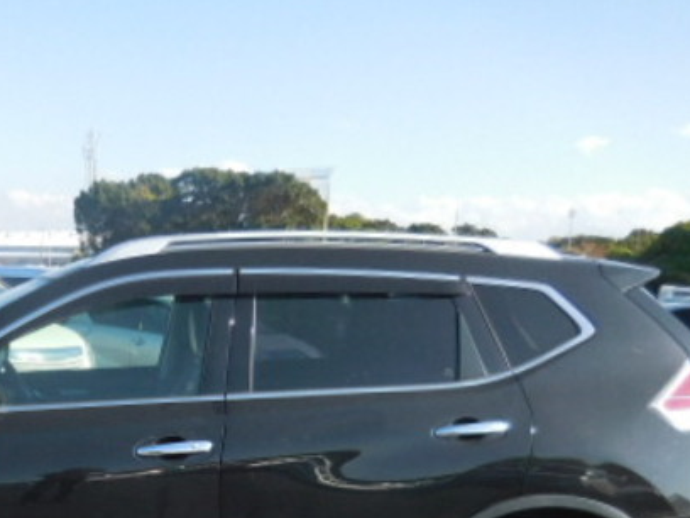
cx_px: 144
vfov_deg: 28.5
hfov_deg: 37.6
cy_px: 472
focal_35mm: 49
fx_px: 977
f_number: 3.3
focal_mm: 4.5
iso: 125
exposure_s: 1/640
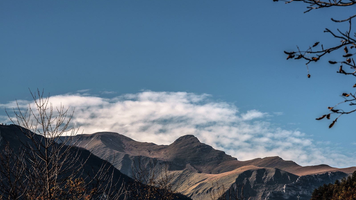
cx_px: 178
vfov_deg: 6.4
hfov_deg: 11.4
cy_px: 109
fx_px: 1784
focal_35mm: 189
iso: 100
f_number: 8
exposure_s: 1/640
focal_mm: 180
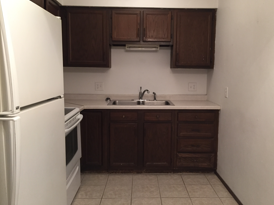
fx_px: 245
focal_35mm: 31
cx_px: 146
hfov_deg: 58.3
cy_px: 99
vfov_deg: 45.4
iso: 125
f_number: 2.2
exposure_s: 1/30
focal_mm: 4.15
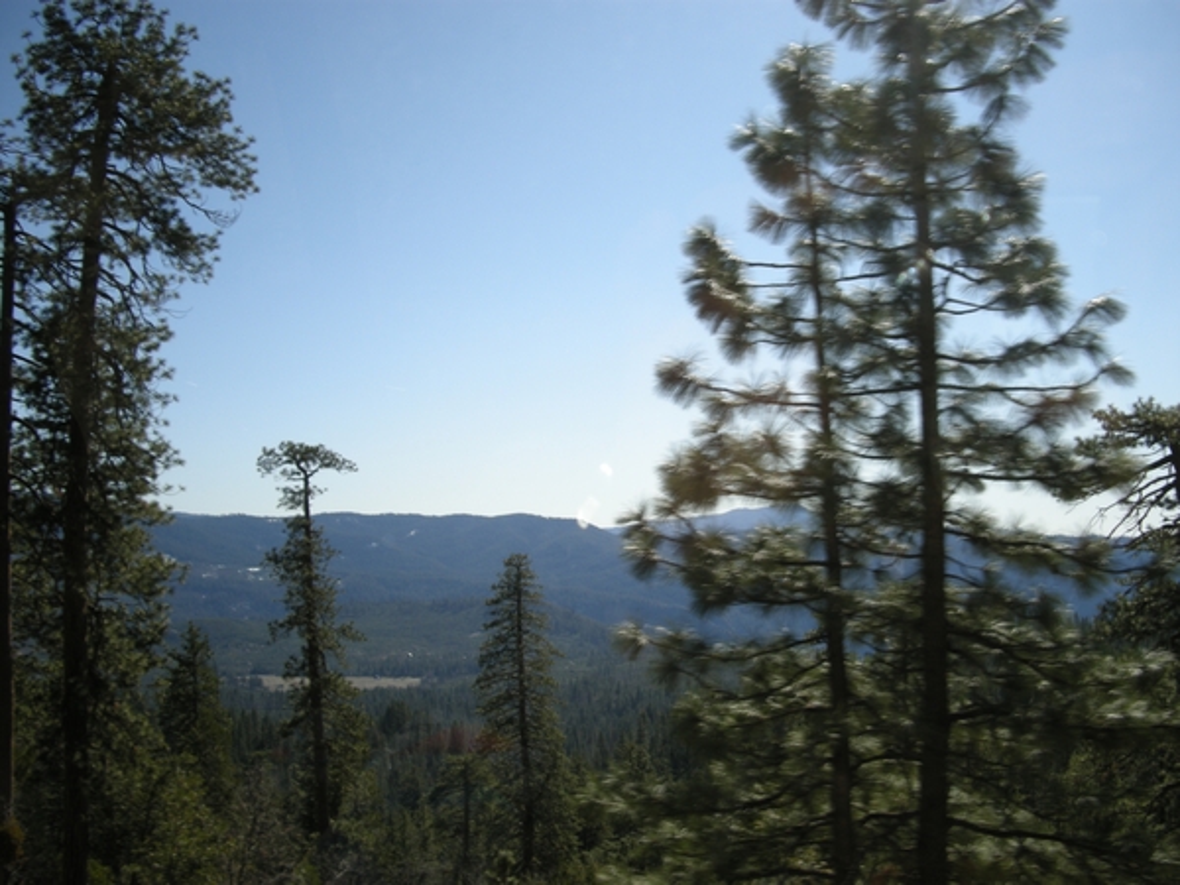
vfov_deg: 38.7
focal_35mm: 37
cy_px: 442
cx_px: 590
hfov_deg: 50.1
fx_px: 1261
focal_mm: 7.9
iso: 64
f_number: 2.8
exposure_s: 1/348
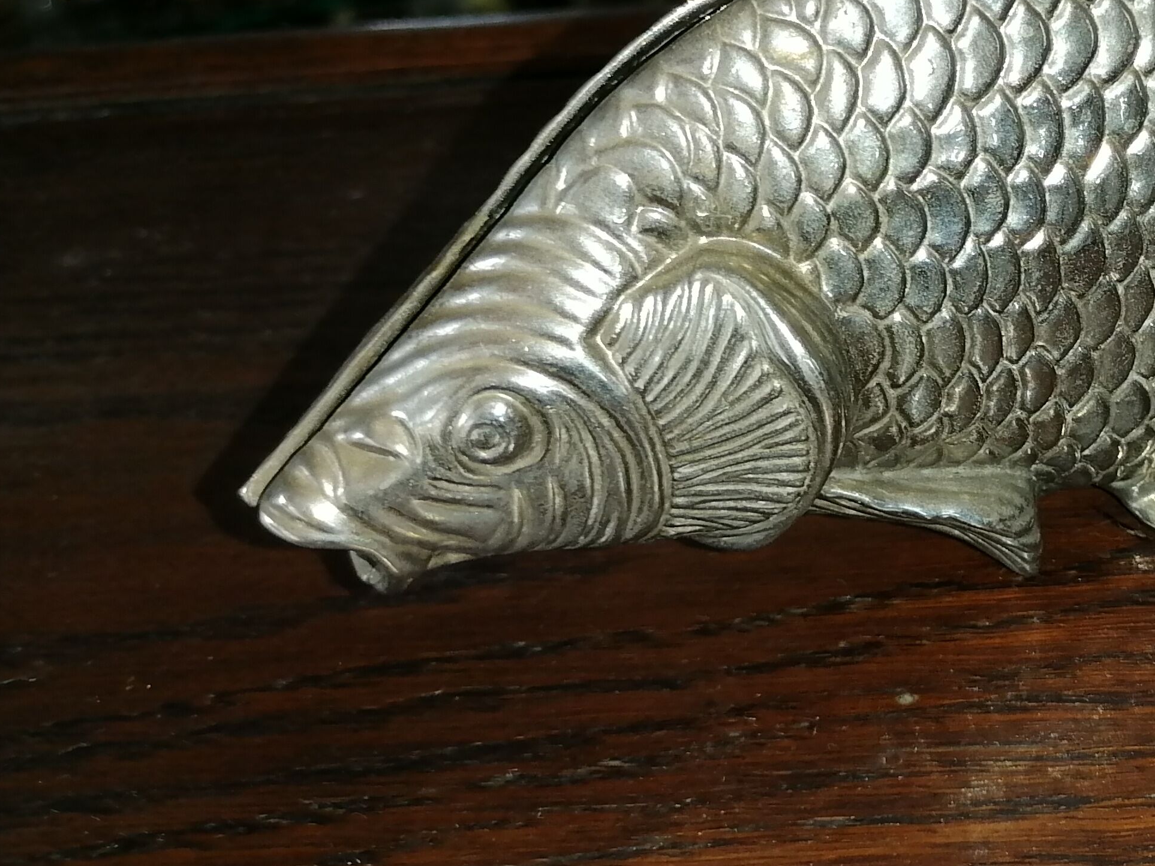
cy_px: 309
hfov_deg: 33.2
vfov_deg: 26.9
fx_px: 1802
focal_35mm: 54
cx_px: 1097
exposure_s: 1/100
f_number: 1.8
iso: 80
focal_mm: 5.4
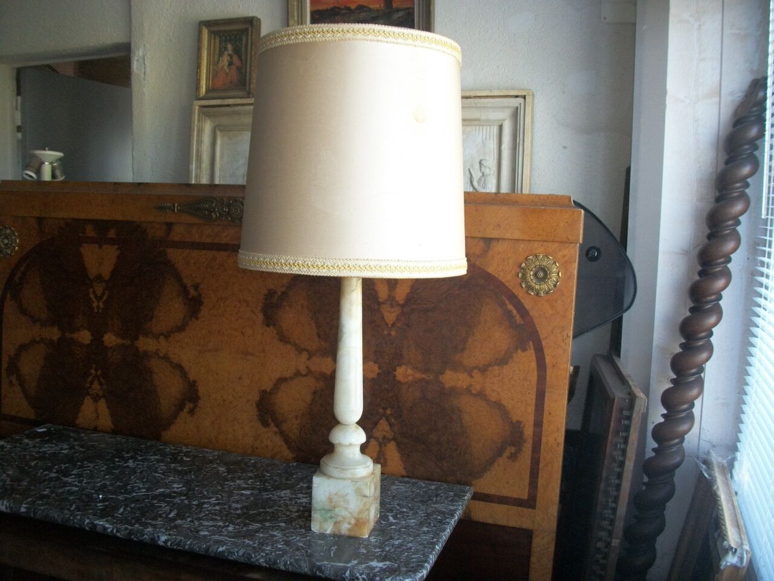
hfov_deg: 56.8
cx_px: 387
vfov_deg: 44.2
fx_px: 716
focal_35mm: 32
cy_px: 290
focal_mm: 5.7
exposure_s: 1/60
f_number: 2.9
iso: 160
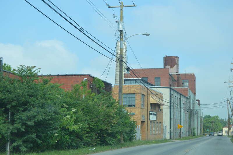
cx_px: 116
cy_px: 78
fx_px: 388
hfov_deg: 33.4
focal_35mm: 60
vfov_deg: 22.6
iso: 100
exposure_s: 1/200
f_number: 7.1
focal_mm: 40
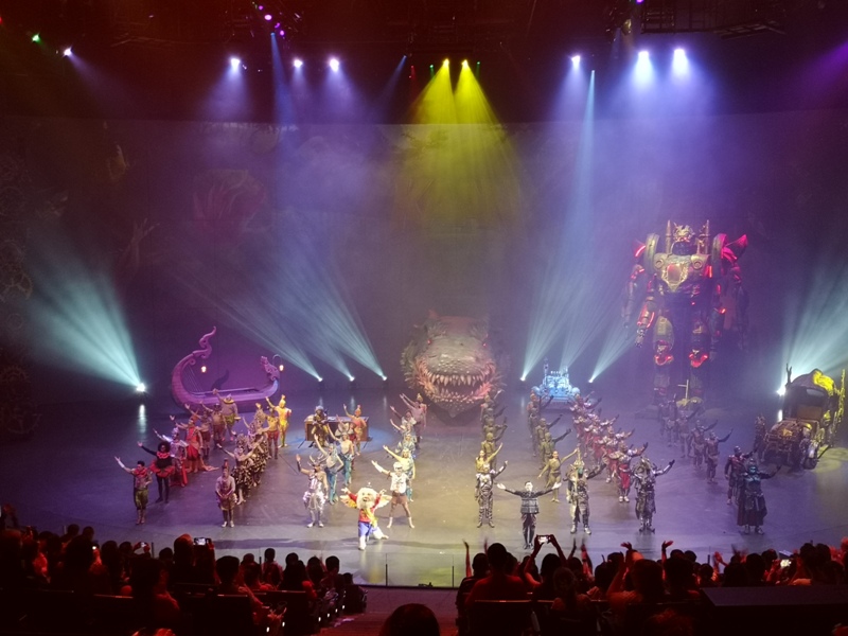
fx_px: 833
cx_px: 424
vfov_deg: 41.8
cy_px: 318
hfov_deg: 54.0
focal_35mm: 34
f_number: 1.8
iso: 400
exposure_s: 1/25
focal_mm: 3.95
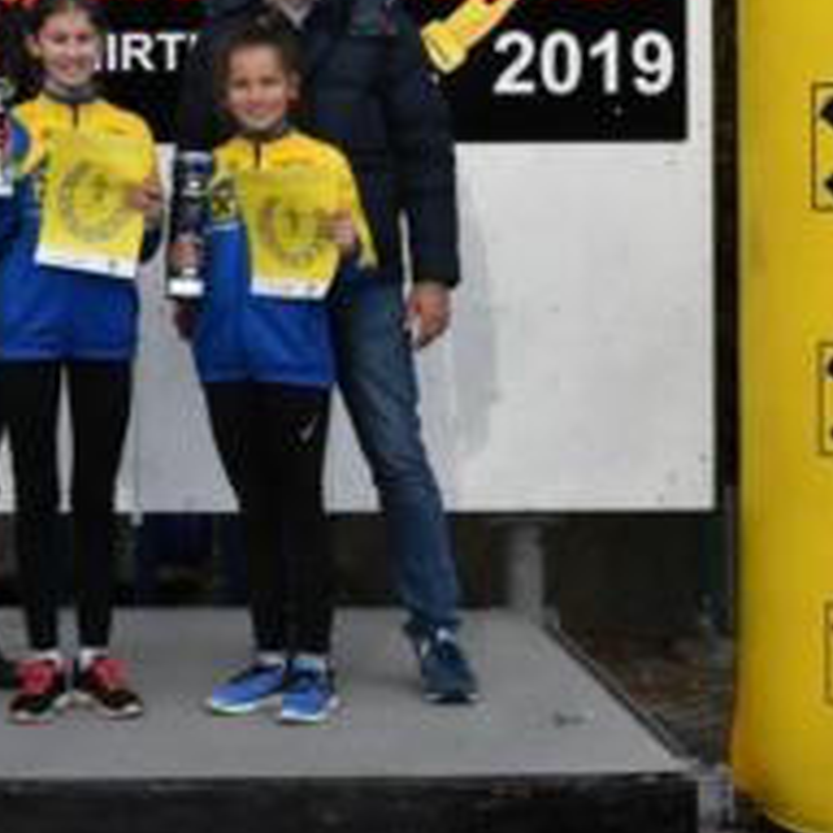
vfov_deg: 18.5
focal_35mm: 93
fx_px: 2532
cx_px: 117
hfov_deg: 18.4
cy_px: 132
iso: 2000
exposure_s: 1/1250
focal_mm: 28
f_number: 14
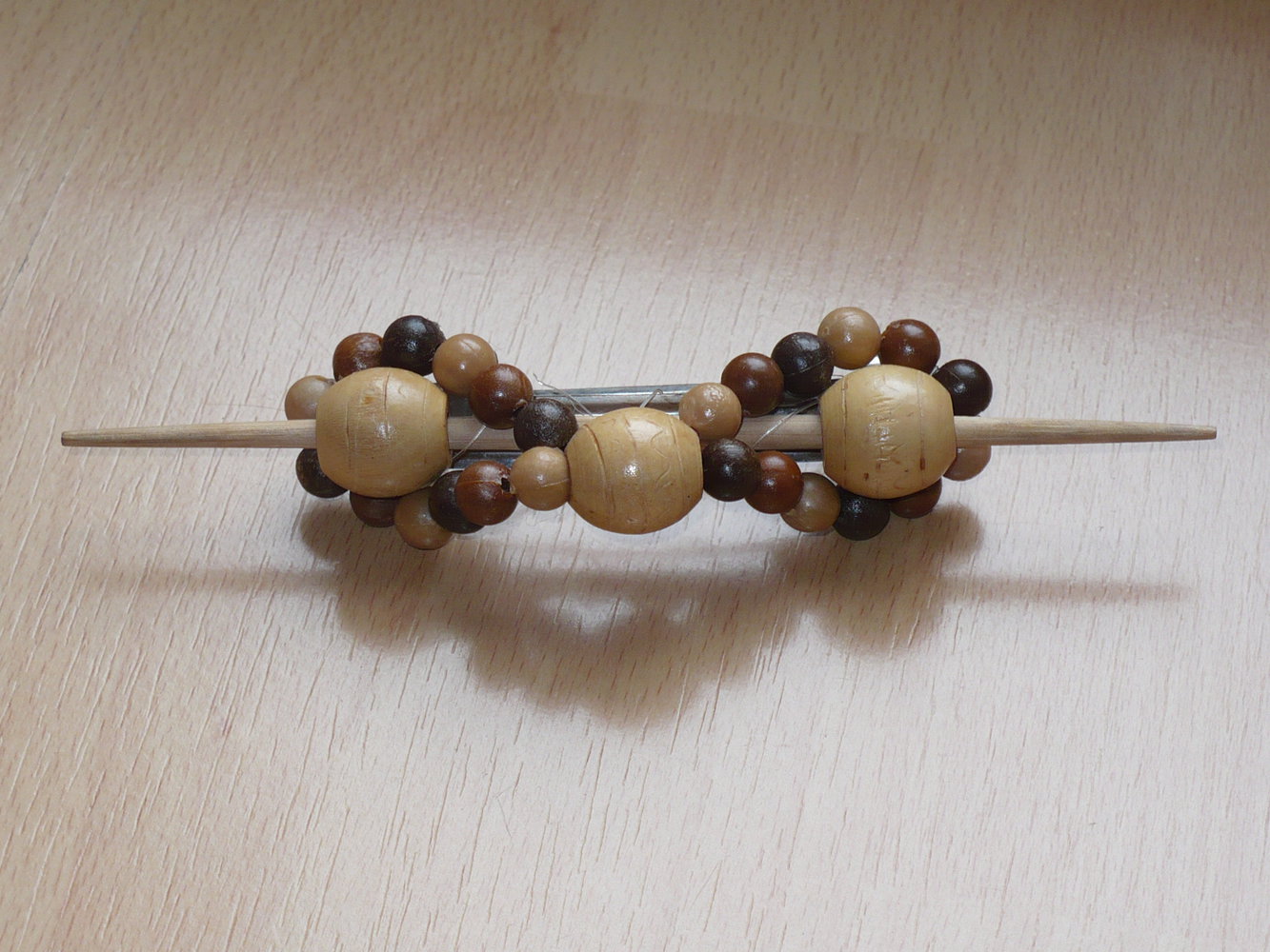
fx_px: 3853
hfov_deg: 18.7
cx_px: 635
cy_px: 476
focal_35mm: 105
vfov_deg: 14.1
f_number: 3.4
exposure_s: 1/60
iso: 100
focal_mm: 14.5
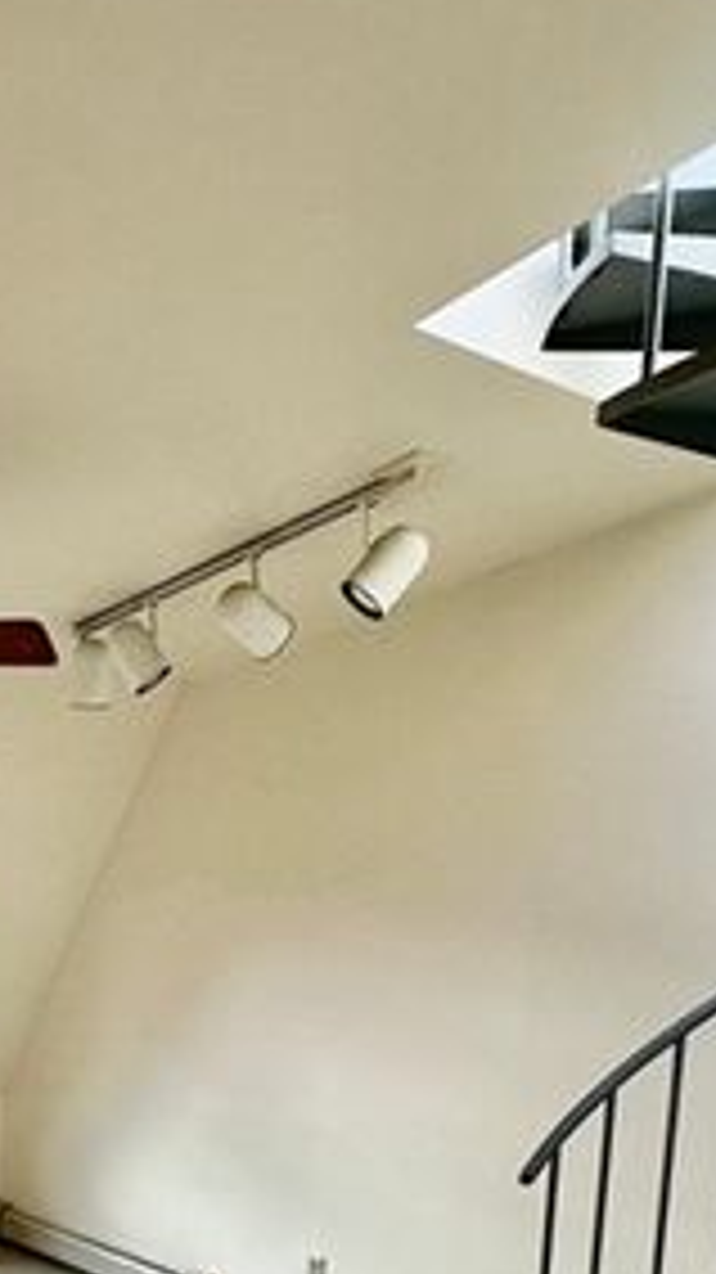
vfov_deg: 49.3
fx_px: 1216
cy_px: 1146
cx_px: -14
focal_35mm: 36
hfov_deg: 30.3
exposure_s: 1/120
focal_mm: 2.22
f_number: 2.2
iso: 160
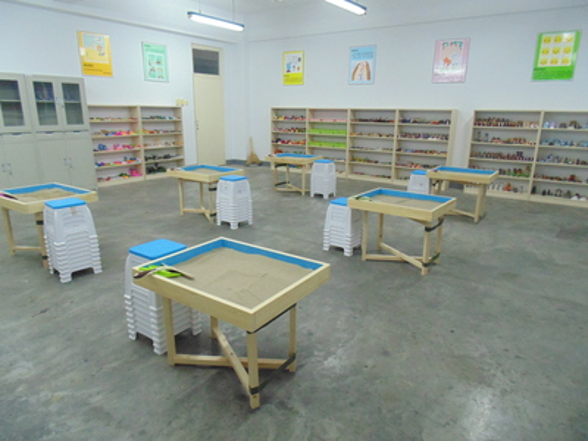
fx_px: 374
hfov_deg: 76.4
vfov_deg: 61.1
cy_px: 220
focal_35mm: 22
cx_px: 294
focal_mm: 4
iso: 400
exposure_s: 1/25
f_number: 3.1
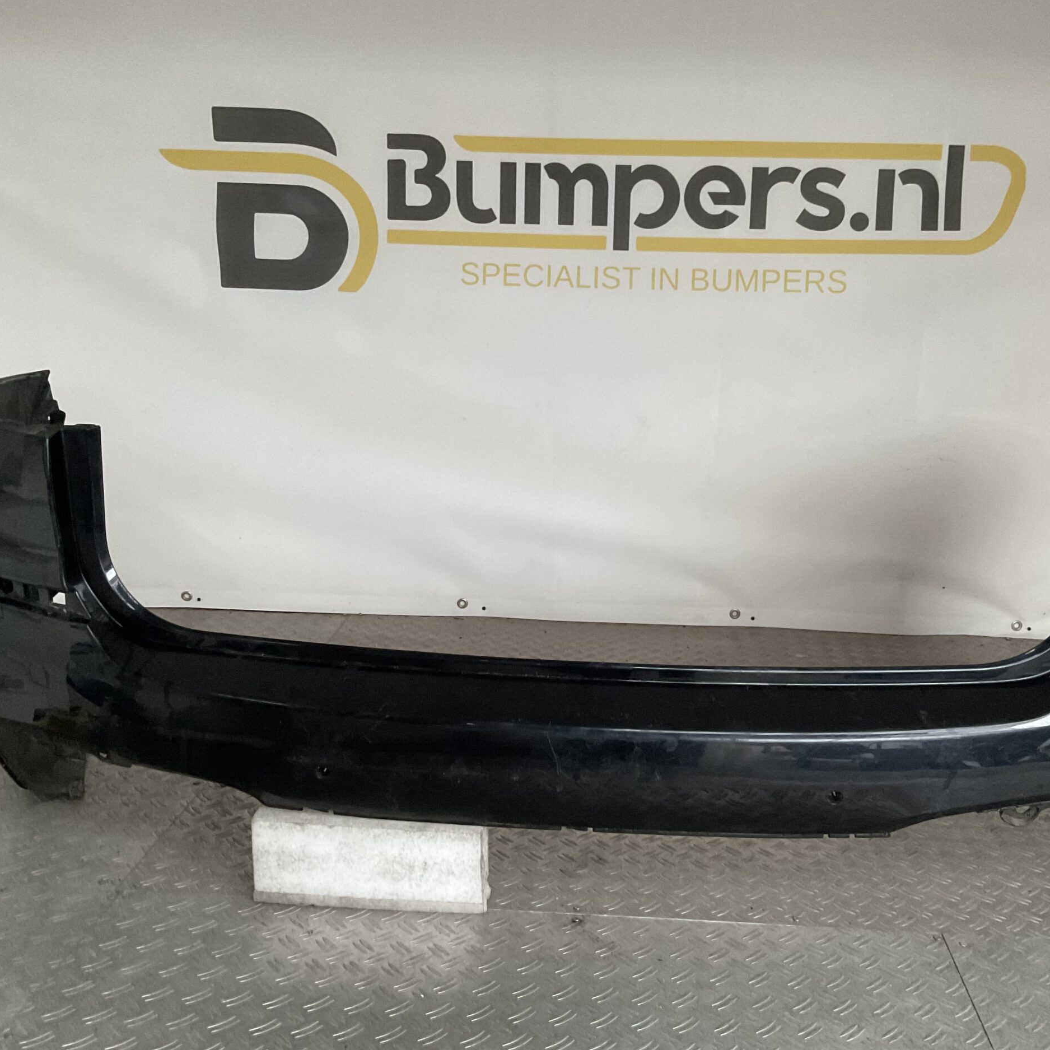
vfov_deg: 47.2
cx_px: 598
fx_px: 1201
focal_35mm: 35
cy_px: 530
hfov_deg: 47.1
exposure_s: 1/50
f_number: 1.8
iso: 250
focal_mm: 3
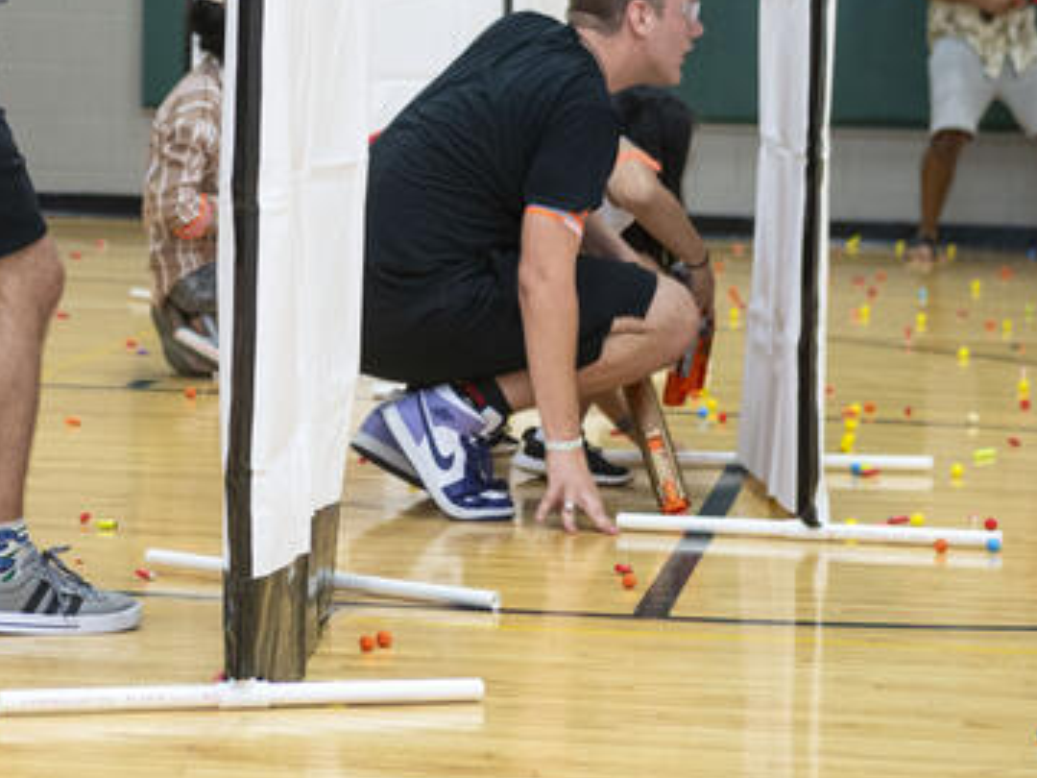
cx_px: 161
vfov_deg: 9.0
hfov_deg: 12.1
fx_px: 4883
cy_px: -30
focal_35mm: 163
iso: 3200
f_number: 4
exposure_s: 1/250
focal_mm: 70
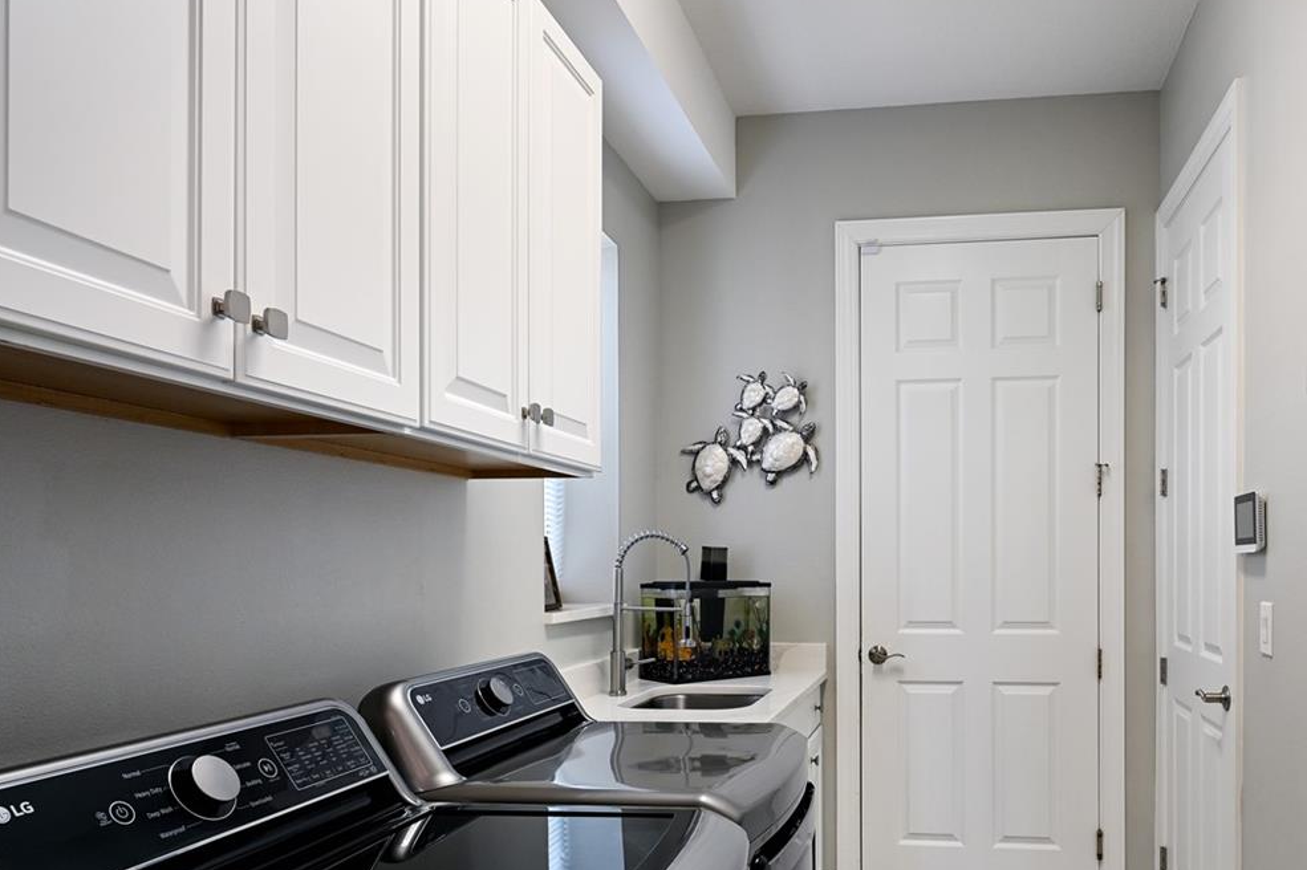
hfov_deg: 68.3
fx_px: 944
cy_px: 564
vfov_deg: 48.9
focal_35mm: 26
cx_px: 819
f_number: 8
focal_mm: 16
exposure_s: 1/13
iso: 800
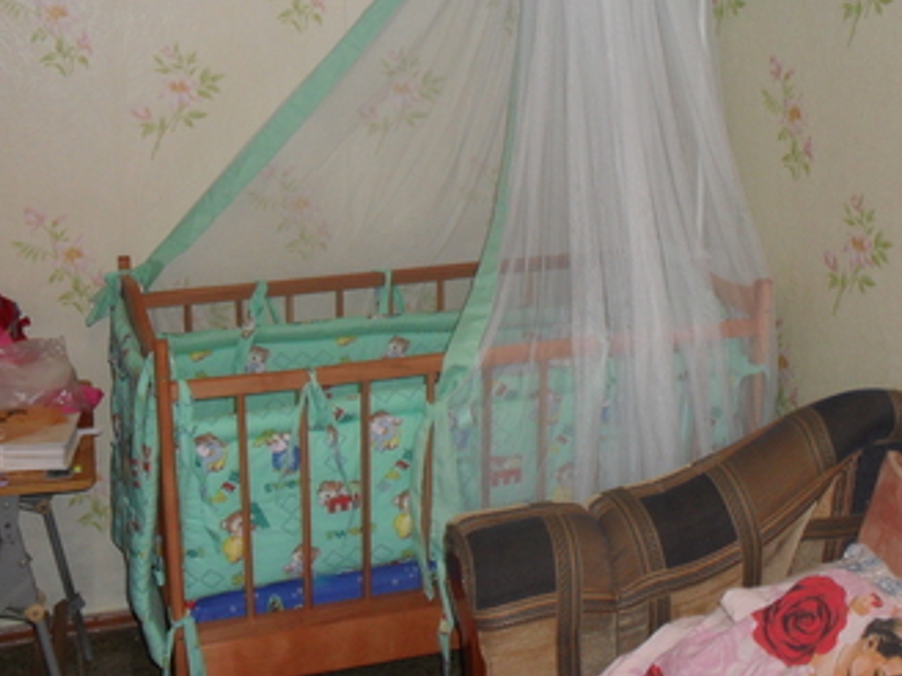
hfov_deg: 39.7
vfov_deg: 30.0
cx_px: 468
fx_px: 1251
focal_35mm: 48
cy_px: 225
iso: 200
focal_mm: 6.3
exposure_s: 1/45
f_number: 3.2
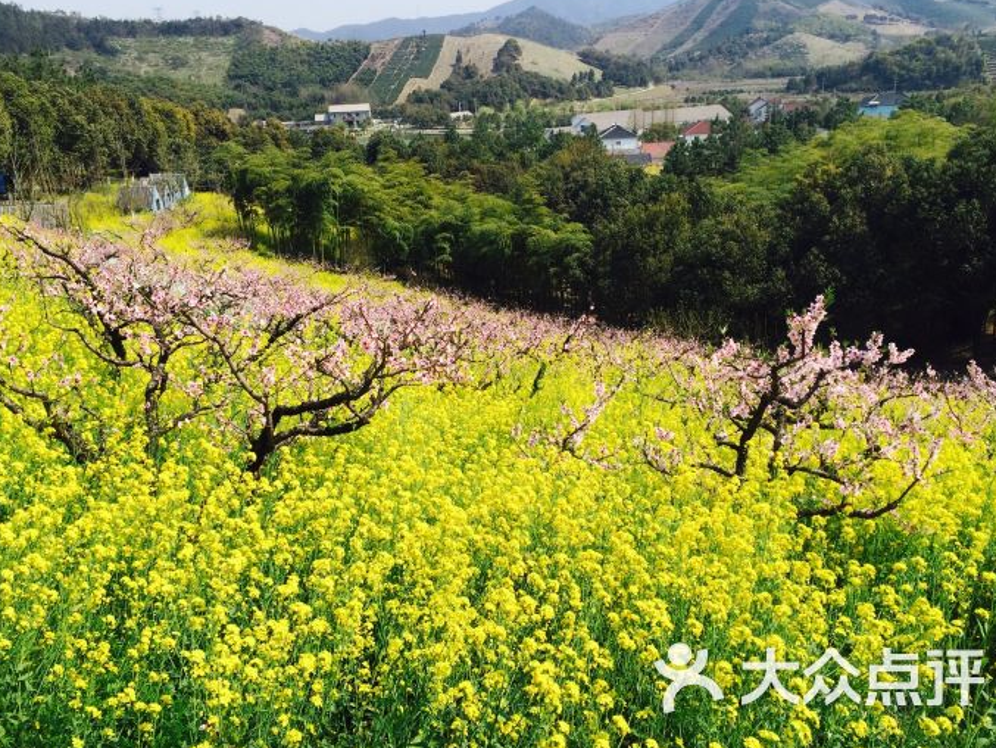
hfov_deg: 58.3
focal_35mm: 31
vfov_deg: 45.5
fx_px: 892
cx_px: 508
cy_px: 367
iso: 40
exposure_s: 1/1953
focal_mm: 4.12
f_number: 2.2
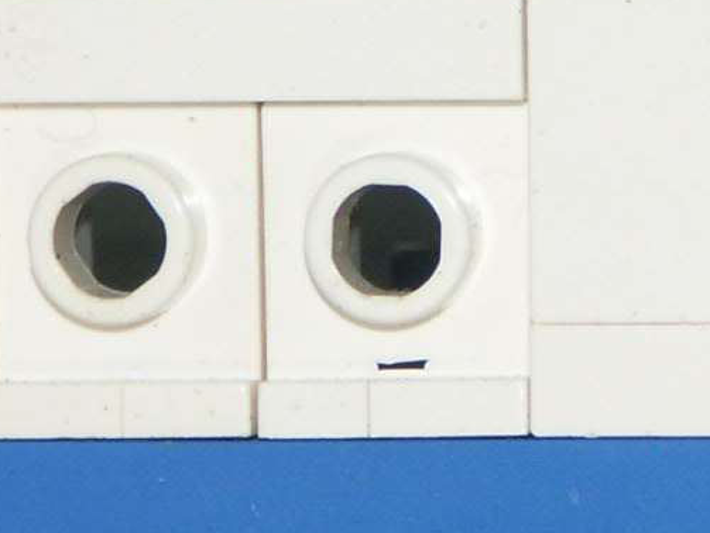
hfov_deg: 1.9
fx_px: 20874
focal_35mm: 1017
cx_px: 1006
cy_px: -154
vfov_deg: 1.5
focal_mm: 50.8
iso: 100
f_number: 3.5
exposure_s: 1/200
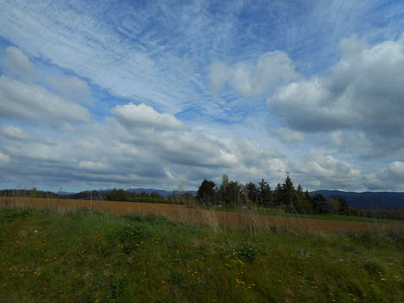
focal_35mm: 25
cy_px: 152
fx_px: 292
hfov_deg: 69.4
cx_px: 202
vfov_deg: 54.9
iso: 80
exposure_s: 1/200
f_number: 10.5
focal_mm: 4.5
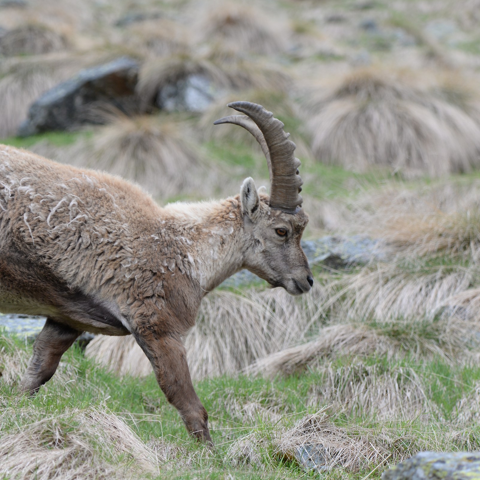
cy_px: 240
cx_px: 124
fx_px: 5208
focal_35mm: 332
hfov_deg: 5.3
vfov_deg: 5.3
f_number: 7.6
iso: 500
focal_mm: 260
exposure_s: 1/320
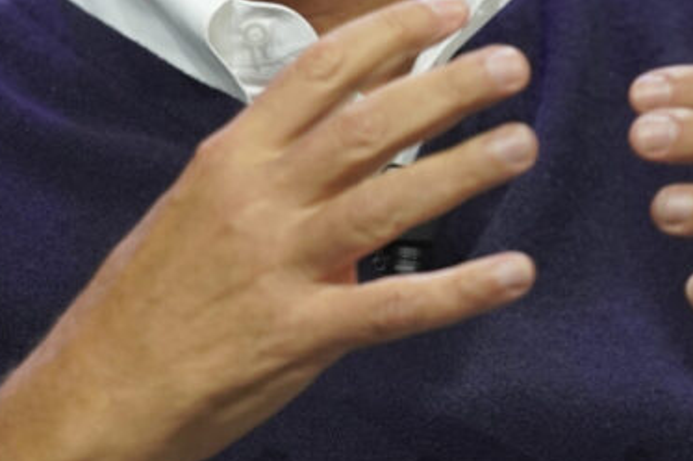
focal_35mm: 851
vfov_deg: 1.6
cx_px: 284
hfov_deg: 2.4
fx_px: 16374
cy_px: -76
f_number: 4
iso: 1250
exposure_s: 1/250
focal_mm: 265
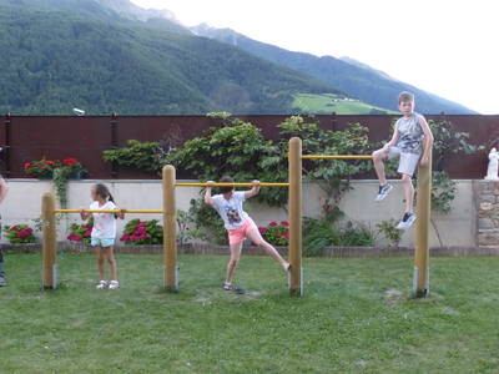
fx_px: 404
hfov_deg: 63.4
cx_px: 250
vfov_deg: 49.7
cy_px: 187
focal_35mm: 28
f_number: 3.4
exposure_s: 1/40
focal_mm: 4.8
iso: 400
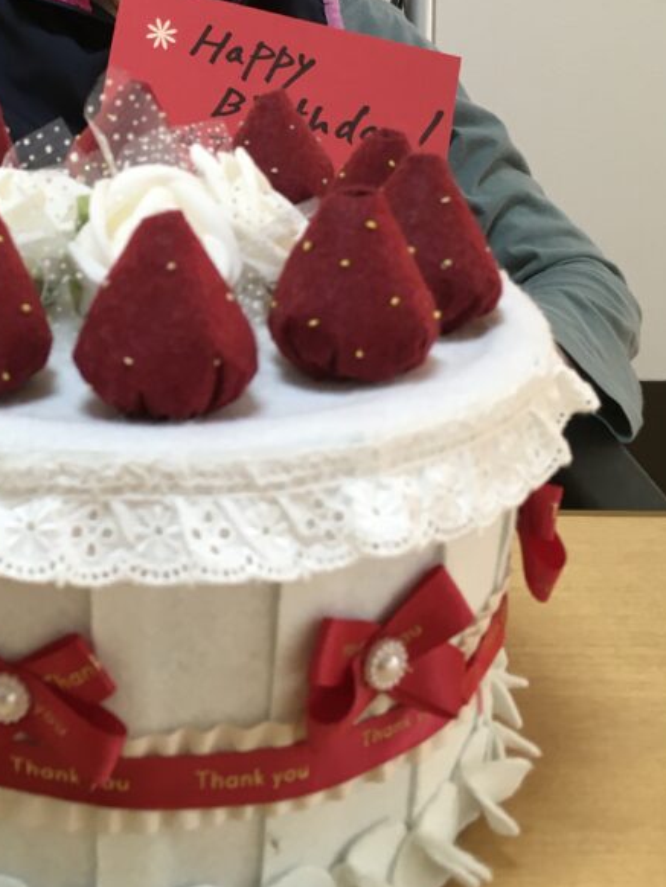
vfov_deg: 36.1
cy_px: 162
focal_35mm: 51
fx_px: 1307
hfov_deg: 27.8
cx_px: 102
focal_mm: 4.15
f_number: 2.2
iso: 64
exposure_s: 1/30
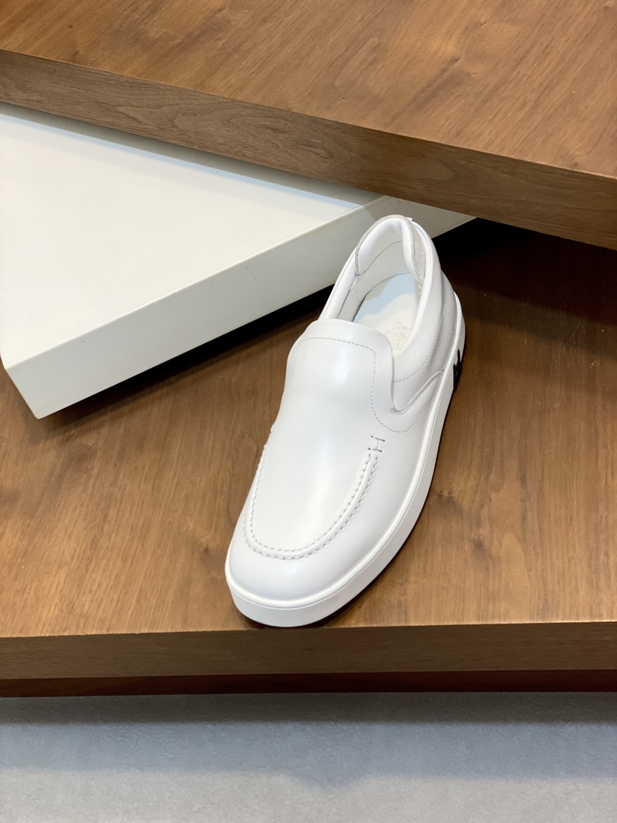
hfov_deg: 28.0
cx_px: 308
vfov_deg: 36.8
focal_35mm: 52
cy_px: 412
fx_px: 1236
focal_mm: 6
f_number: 2
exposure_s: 1/100
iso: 50
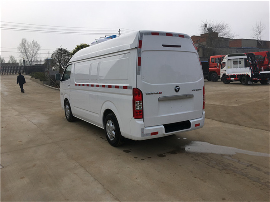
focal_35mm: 29
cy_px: 101
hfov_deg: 61.7
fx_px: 226
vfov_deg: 48.2
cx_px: 135
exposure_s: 1/1012
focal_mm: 4.15
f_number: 2.2
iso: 25
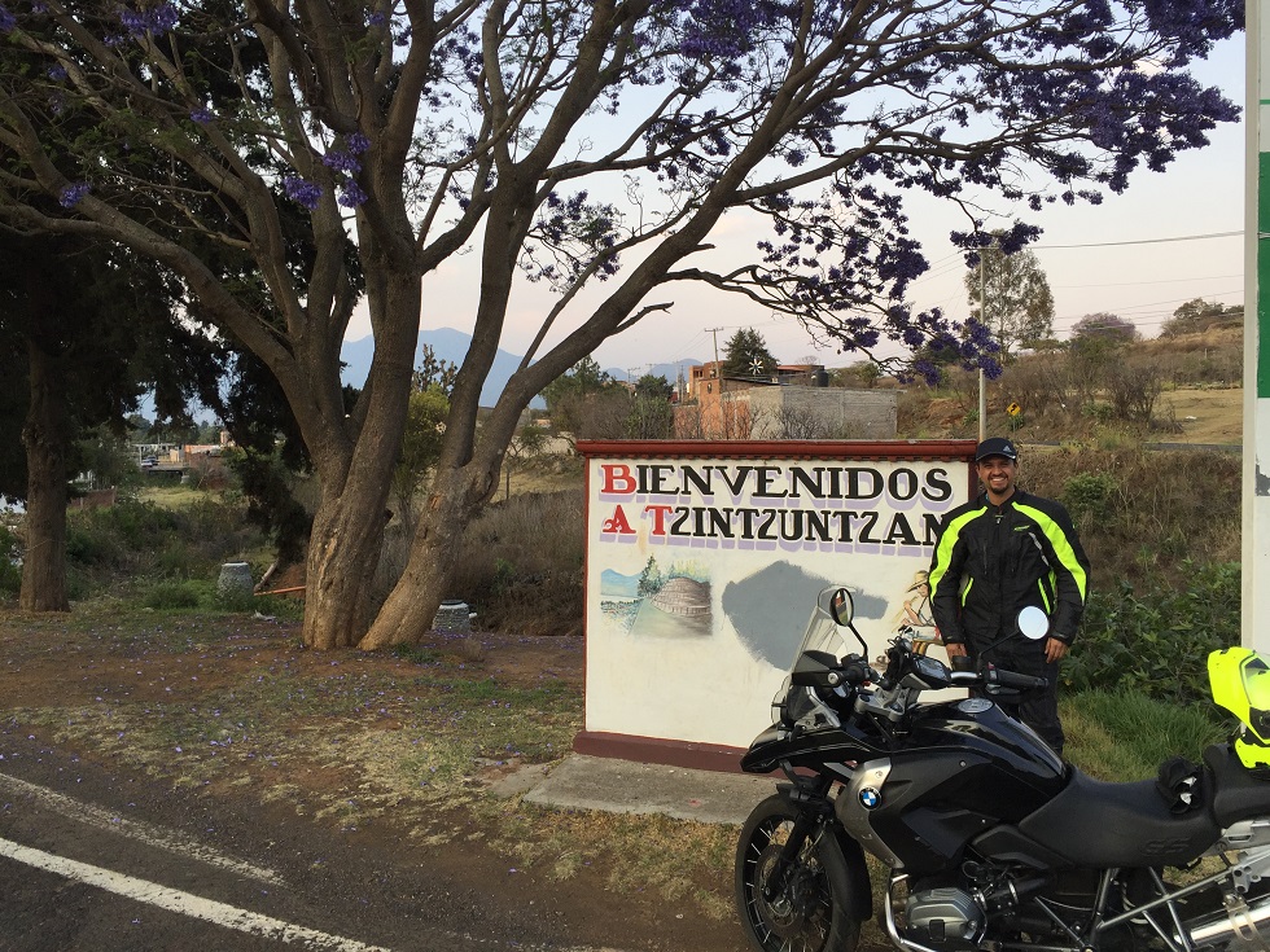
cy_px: 476
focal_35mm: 29
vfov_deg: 48.2
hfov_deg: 61.7
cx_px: 635
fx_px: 1064
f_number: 2.2
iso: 32
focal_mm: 4.15
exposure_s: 1/247
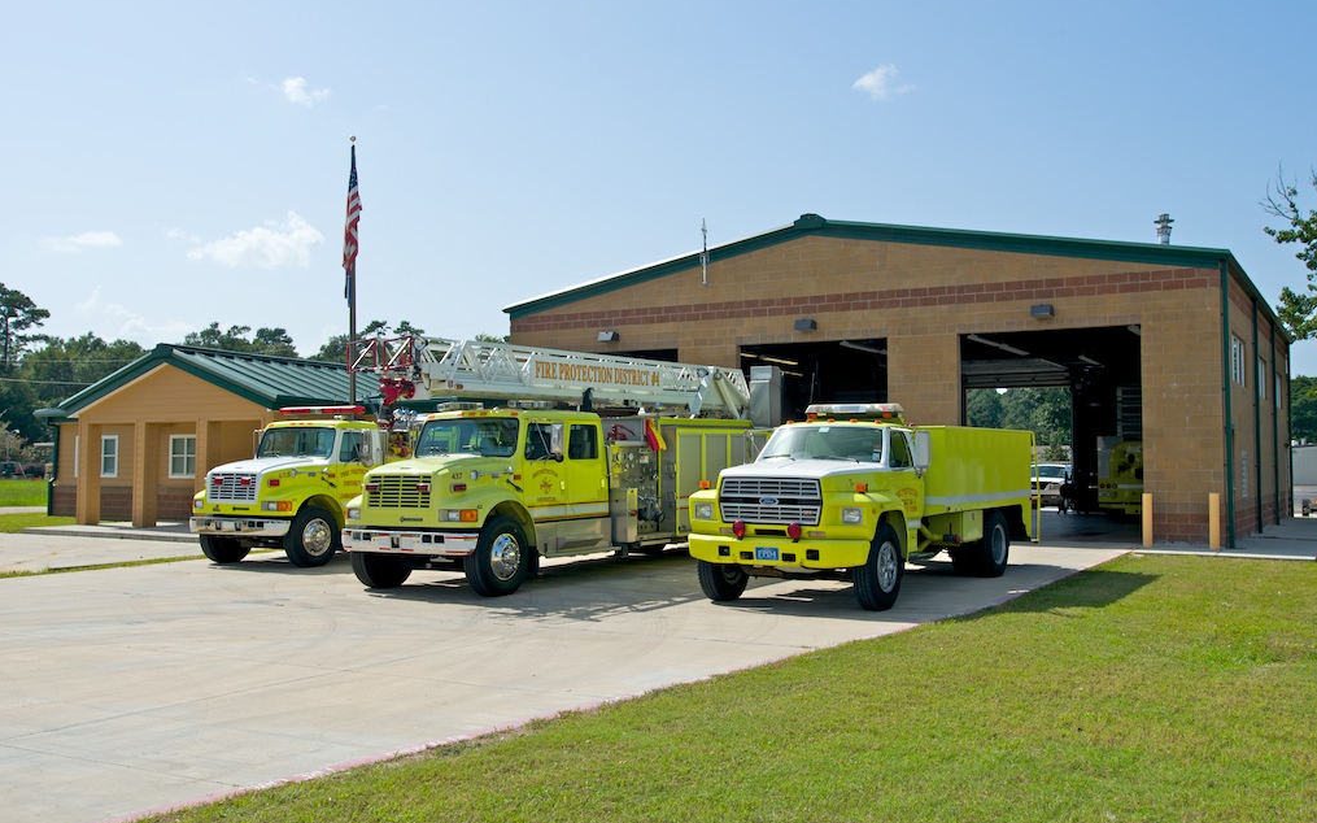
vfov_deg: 35.3
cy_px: 393
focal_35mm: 36
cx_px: 663
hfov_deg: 54.0
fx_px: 1292
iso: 200
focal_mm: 35
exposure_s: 1/400
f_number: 11
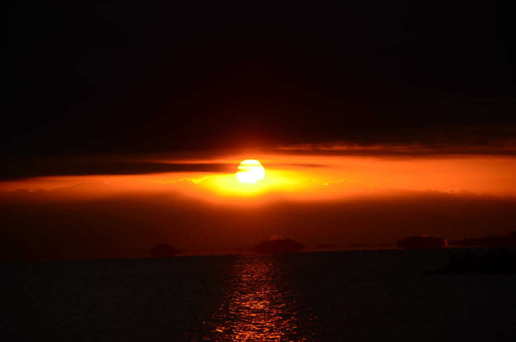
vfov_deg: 6.8
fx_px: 2896
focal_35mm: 202
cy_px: 171
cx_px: 258
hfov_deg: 10.2
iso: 100
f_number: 5.6
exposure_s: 1/800
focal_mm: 135
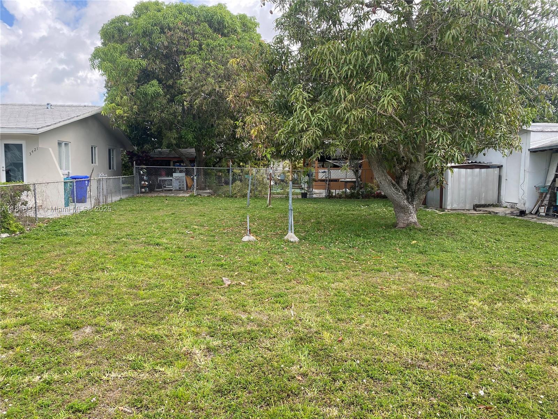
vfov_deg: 53.1
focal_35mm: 26
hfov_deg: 67.3
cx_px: 279
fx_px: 419
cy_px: 210
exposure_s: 1/565
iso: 32
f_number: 1.8
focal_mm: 4.25
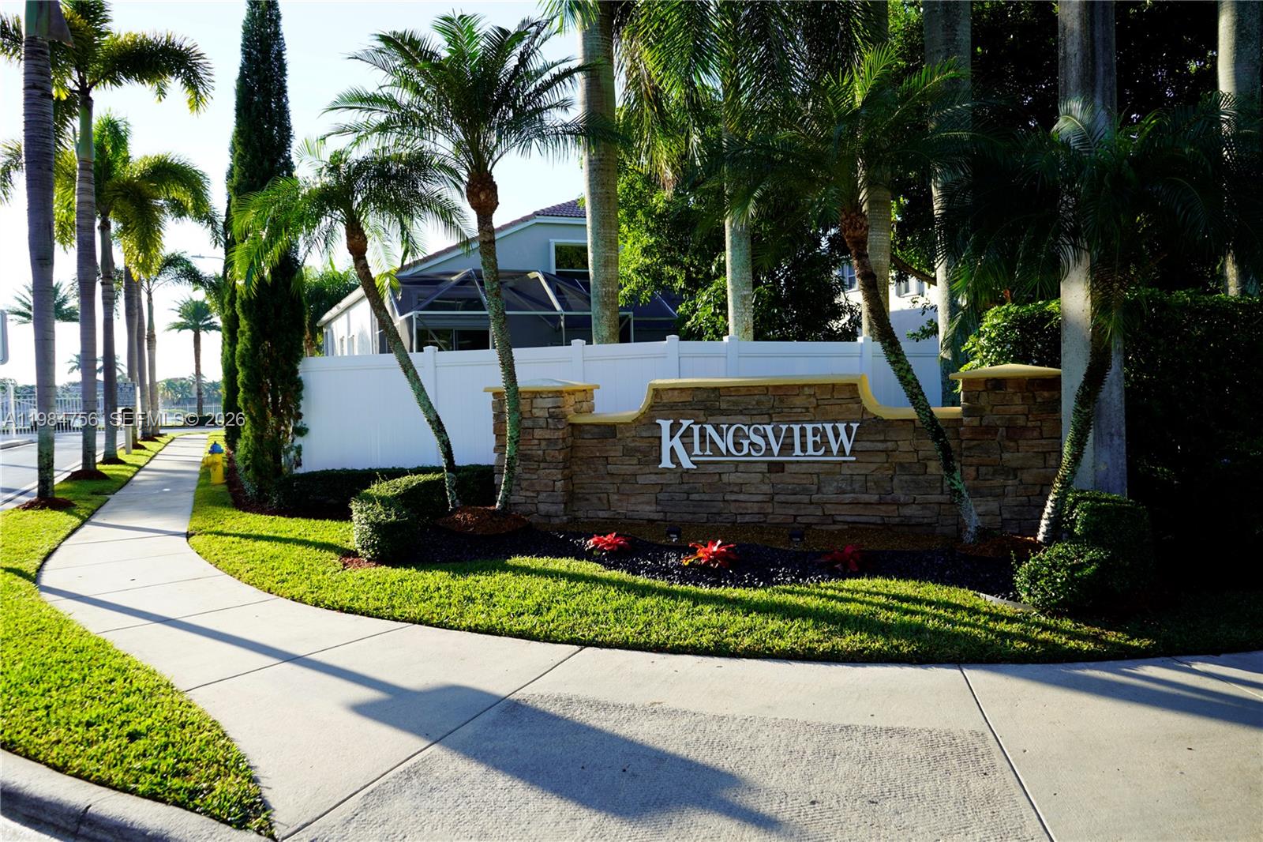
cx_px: 632
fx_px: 982
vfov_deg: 46.4
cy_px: 421
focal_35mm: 28
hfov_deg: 65.5
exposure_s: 1/100
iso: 100
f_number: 7.1
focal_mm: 28
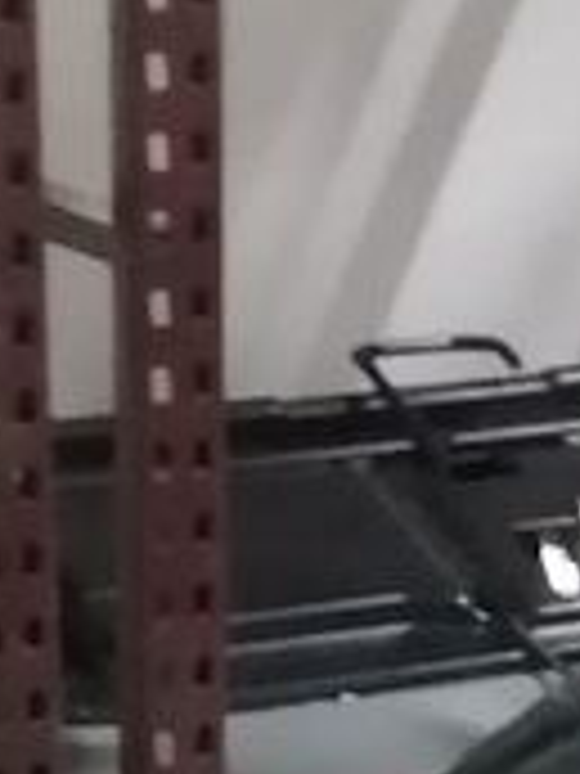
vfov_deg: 9.8
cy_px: 1323
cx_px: 504
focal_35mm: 193
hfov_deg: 7.7
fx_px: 4312
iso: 400
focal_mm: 3.46
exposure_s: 1/16.7
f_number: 2.2
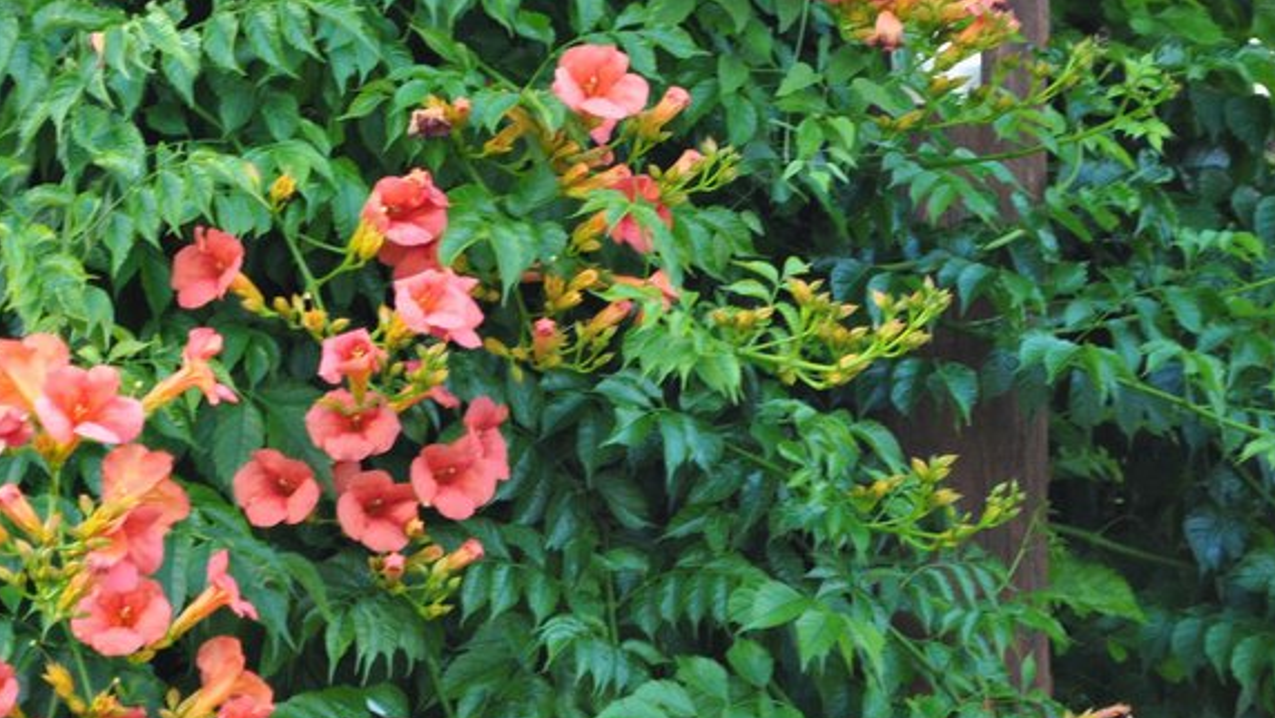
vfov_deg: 7.8
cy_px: 298
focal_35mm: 155
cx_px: 198
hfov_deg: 13.8
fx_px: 5239
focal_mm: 55
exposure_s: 1/50
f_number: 5.6
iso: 400
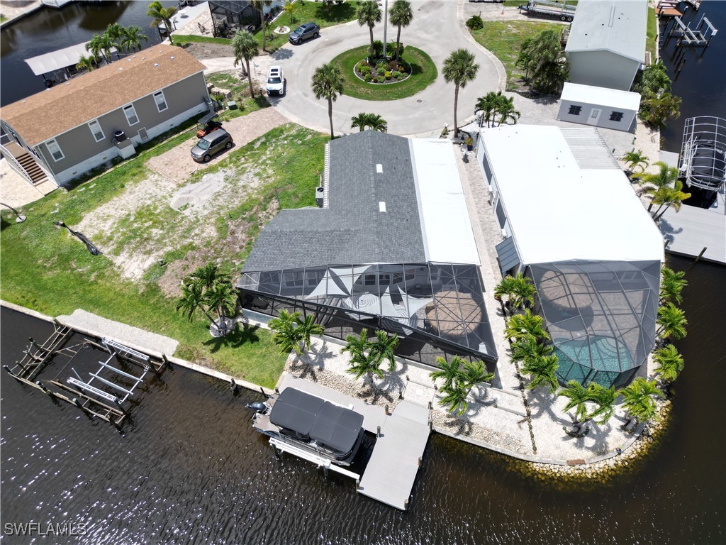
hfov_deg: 71.6
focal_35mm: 24
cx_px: 363
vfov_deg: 56.8
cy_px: 272
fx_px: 503
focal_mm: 6.72
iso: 110
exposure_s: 1/4000
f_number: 1.7
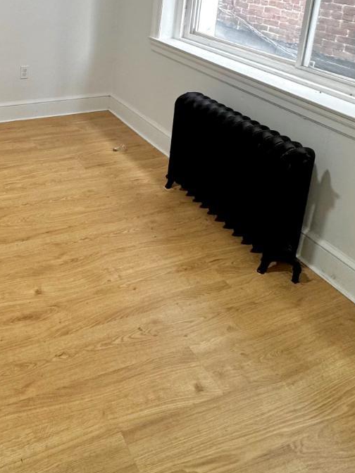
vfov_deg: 50.1
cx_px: 27
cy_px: 42
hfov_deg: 40.4
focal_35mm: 32
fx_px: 438
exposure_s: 1/60
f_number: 2.2
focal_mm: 2.22
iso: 200
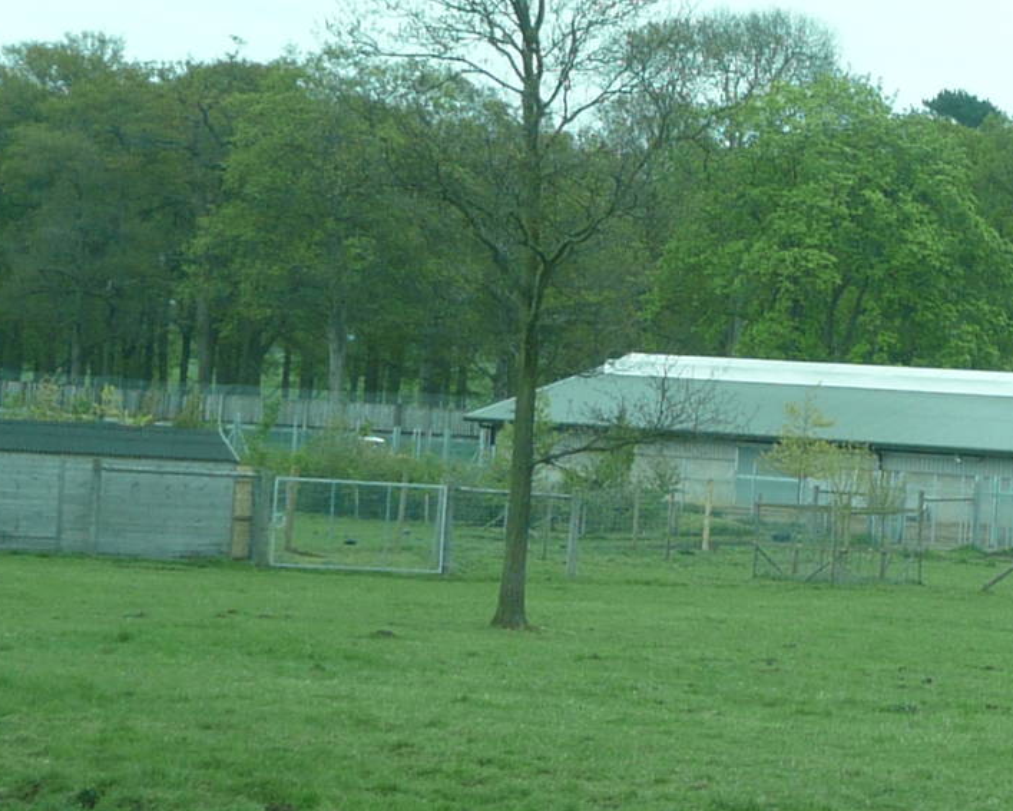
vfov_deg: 14.5
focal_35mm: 106
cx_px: 966
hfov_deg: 17.8
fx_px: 3179
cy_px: 470
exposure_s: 1/100
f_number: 3.5
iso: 100
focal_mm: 5.2
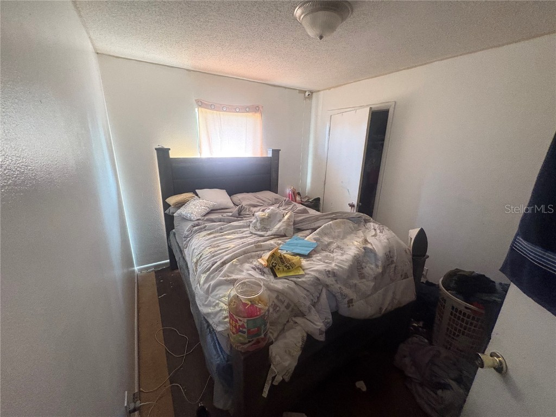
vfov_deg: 85.7
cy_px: 208
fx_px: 225
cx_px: 278
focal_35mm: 14
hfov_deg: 102.1
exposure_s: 1/60
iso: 640
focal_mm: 2.22
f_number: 2.2
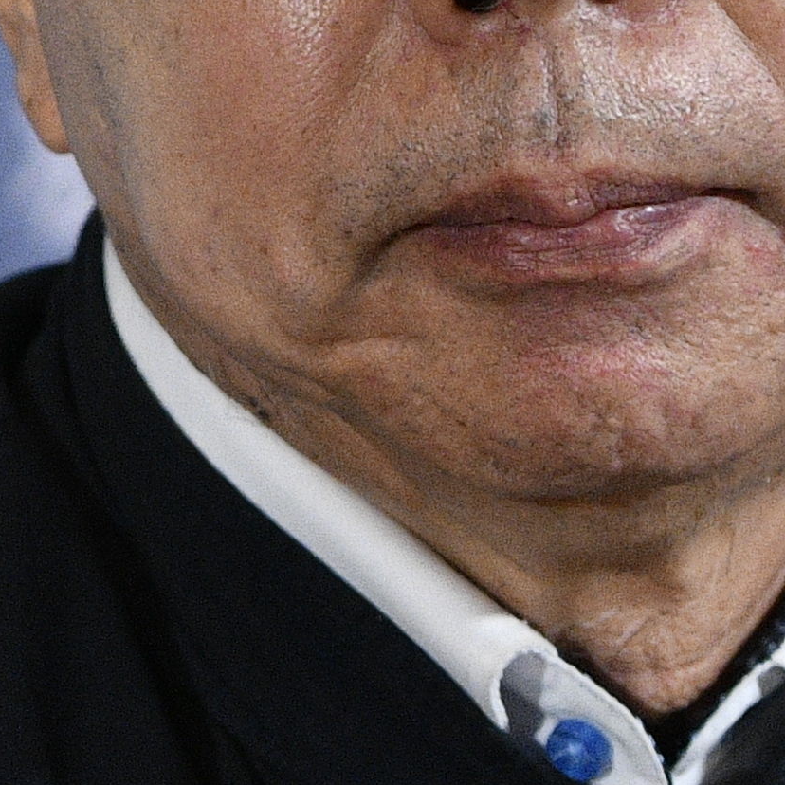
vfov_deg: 2.6
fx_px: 17395
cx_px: -488
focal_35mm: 678
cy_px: -40
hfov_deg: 2.6
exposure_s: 1/125
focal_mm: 80
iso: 1600
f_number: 4
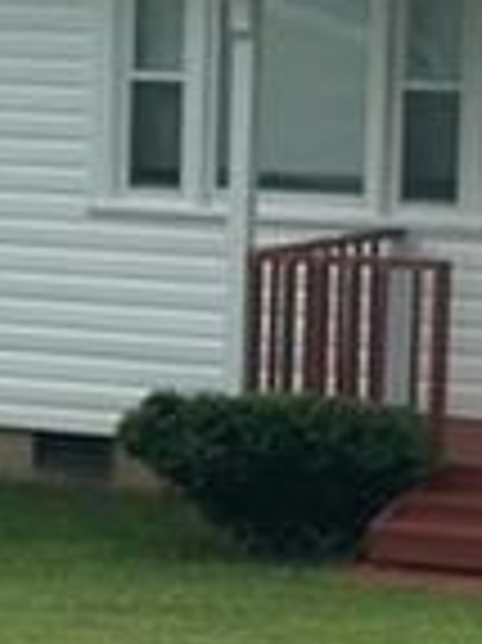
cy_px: 331
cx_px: 257
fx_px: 4165
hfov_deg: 6.6
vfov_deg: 8.8
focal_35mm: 224
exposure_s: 1/2532
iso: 100
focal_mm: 6.86
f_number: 1.78
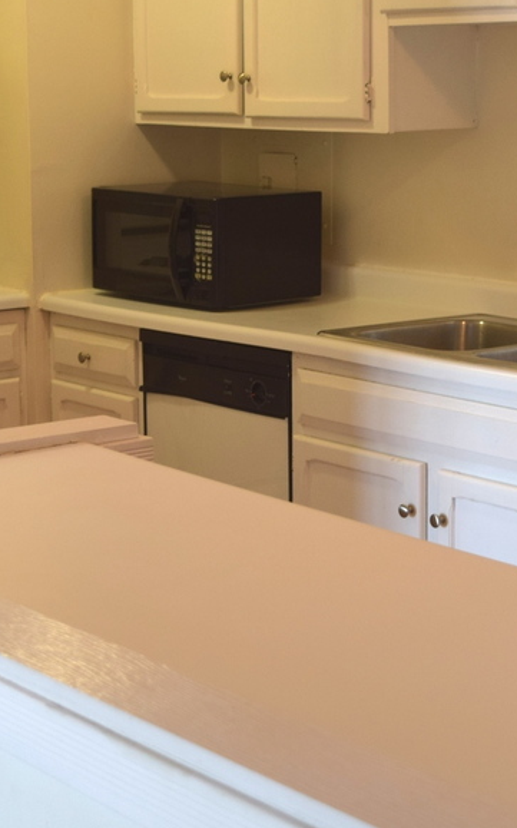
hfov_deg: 16.3
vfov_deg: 25.8
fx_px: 1804
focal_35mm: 80
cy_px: 318
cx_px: 319
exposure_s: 1/80
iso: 400
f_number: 4.2
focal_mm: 28
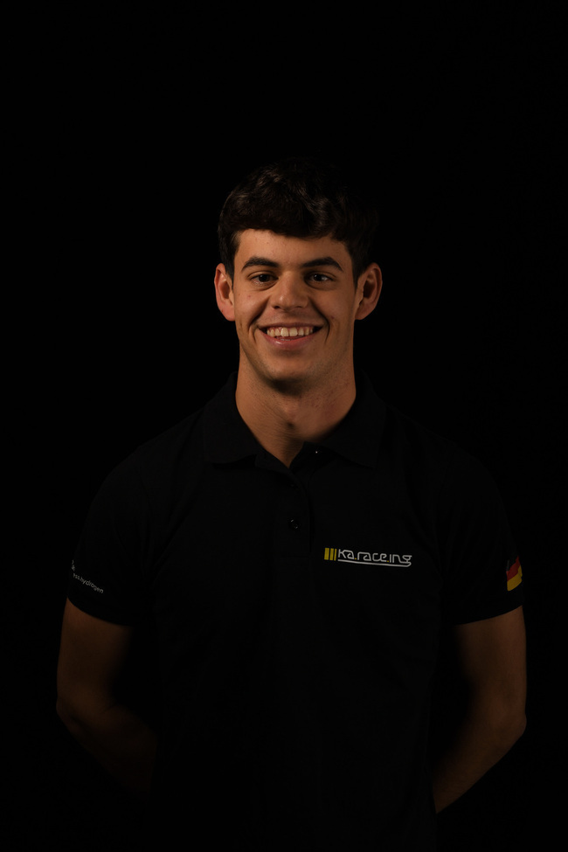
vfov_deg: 23.9
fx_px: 2012
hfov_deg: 16.1
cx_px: 284
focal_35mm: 85
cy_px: 426
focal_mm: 85
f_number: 8
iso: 64
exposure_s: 1/250
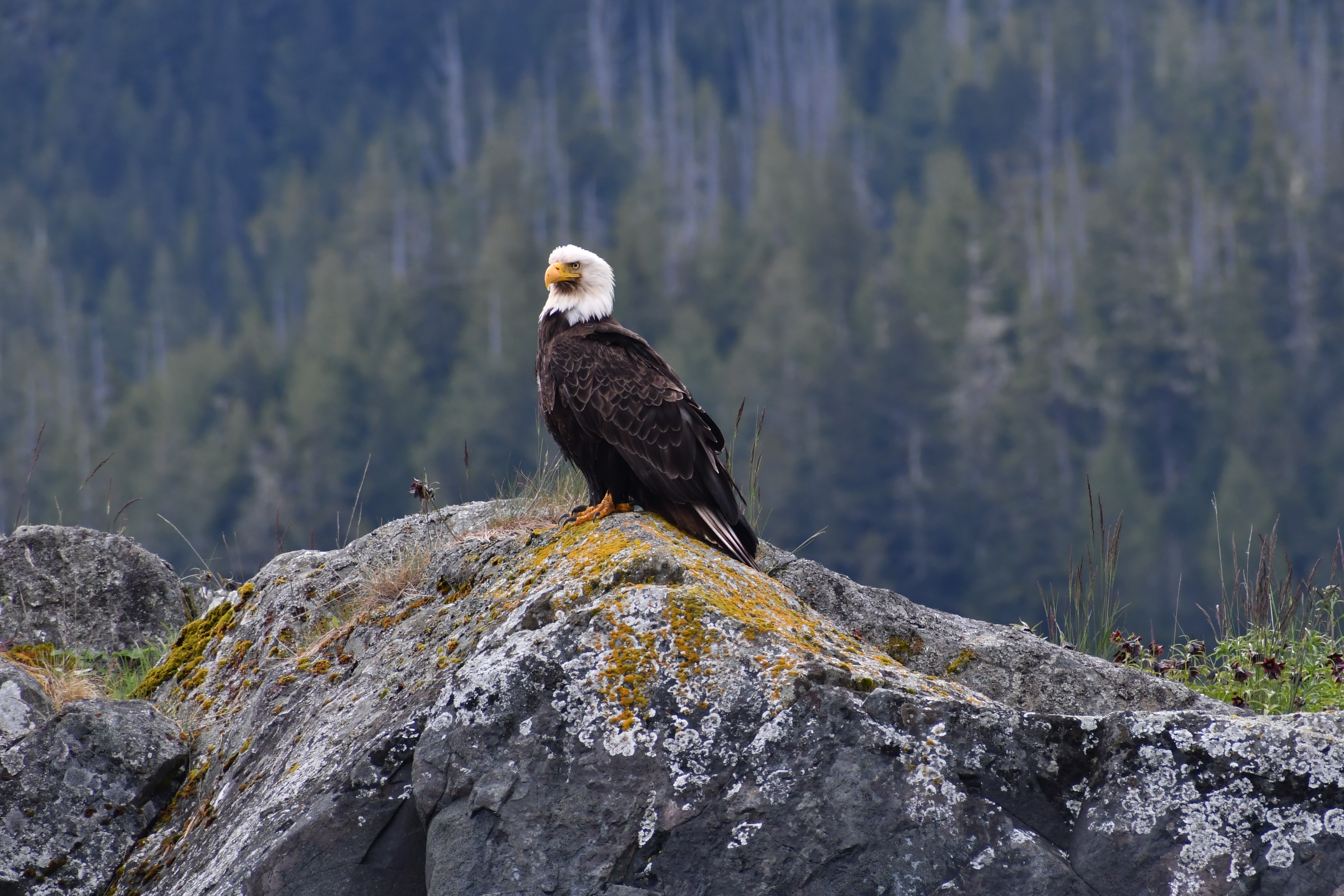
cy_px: 448
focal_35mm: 600
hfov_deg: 3.4
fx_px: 22398
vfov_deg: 2.3
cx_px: 672
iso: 640
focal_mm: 300
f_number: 9
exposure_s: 1/800
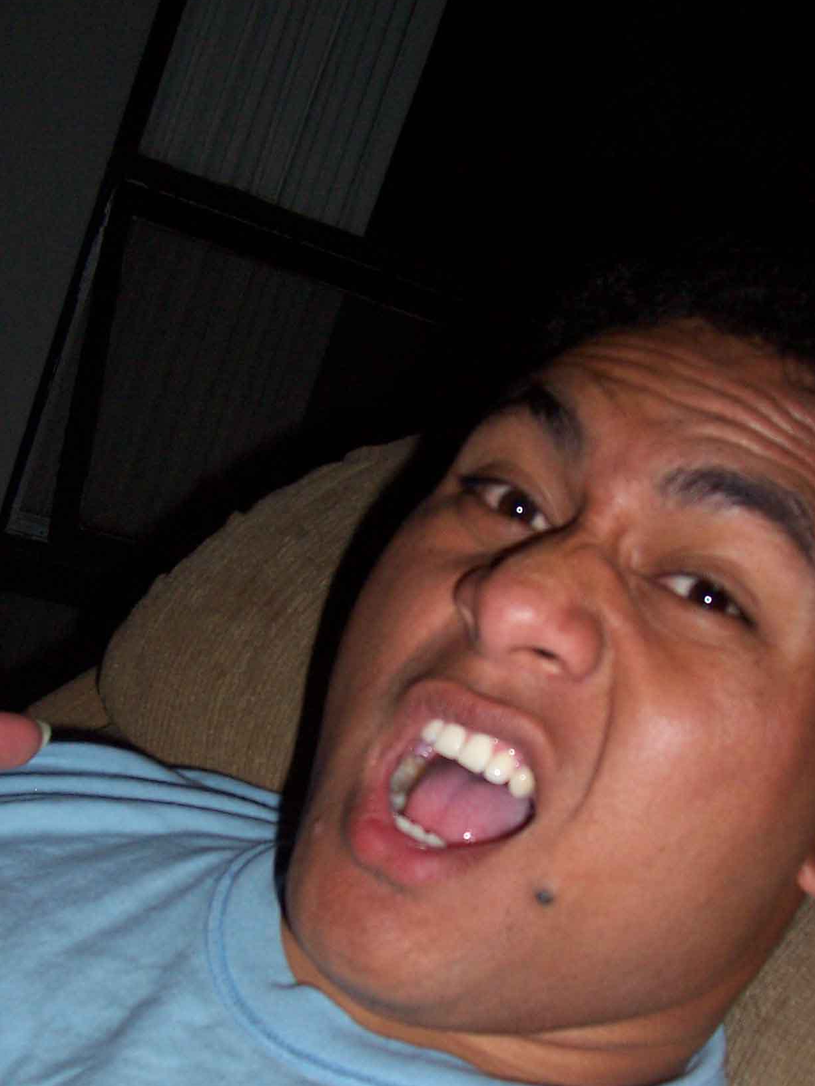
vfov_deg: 39.4
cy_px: 673
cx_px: 372
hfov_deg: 30.3
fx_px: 1507
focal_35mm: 48
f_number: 2.7
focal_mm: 5.6
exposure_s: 1/60
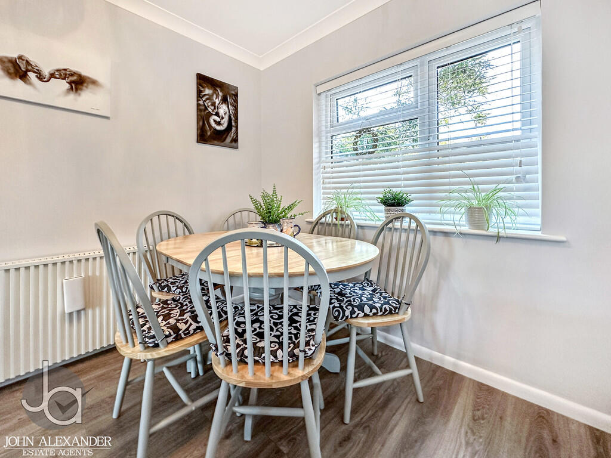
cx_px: 306
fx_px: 247
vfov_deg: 85.7
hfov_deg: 102.1
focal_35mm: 14
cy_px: 229
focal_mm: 2.22
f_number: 2.2
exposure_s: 1/50
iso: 200
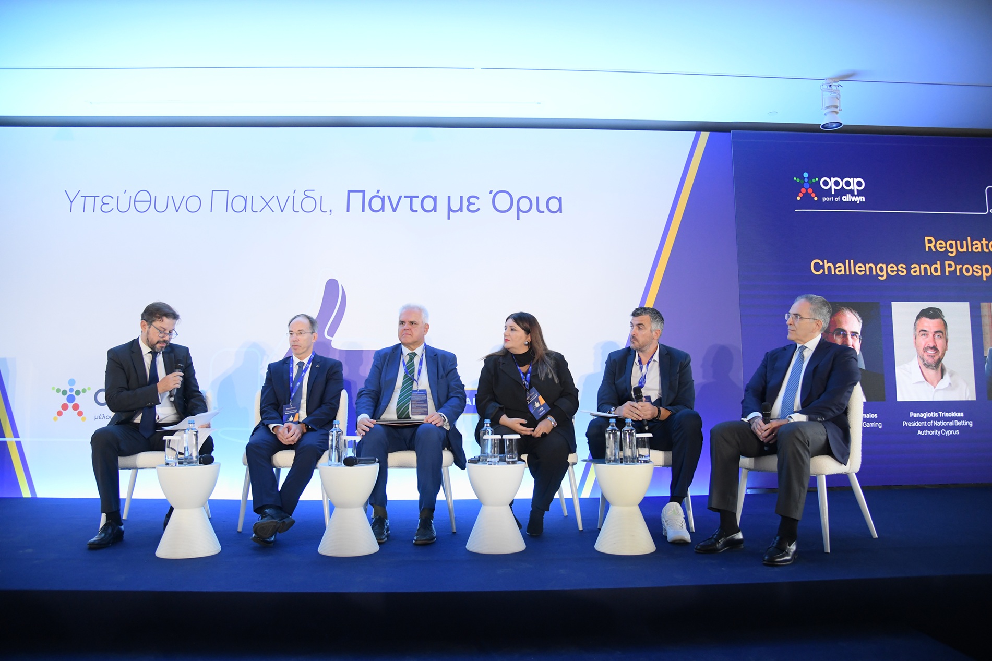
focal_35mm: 24
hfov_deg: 73.7
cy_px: 330
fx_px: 661
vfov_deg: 53.1
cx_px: 496
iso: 2500
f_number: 4
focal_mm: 24
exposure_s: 1/320
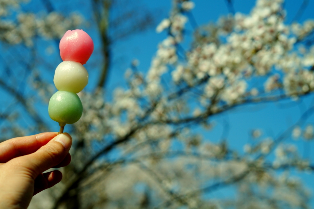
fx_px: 654
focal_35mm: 75
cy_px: 104
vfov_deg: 18.2
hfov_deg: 27.0
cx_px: 157
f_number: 5
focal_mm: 50
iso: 100
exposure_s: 1/1250
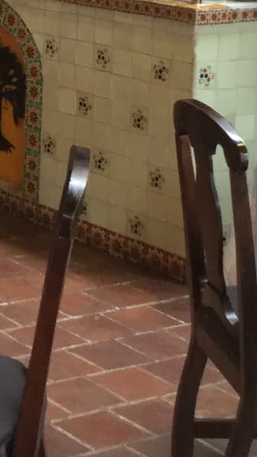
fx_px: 1370
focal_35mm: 113
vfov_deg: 18.4
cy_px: -17
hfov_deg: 10.1
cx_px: -202
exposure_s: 1/30
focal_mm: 3.3
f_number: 2.4
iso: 64
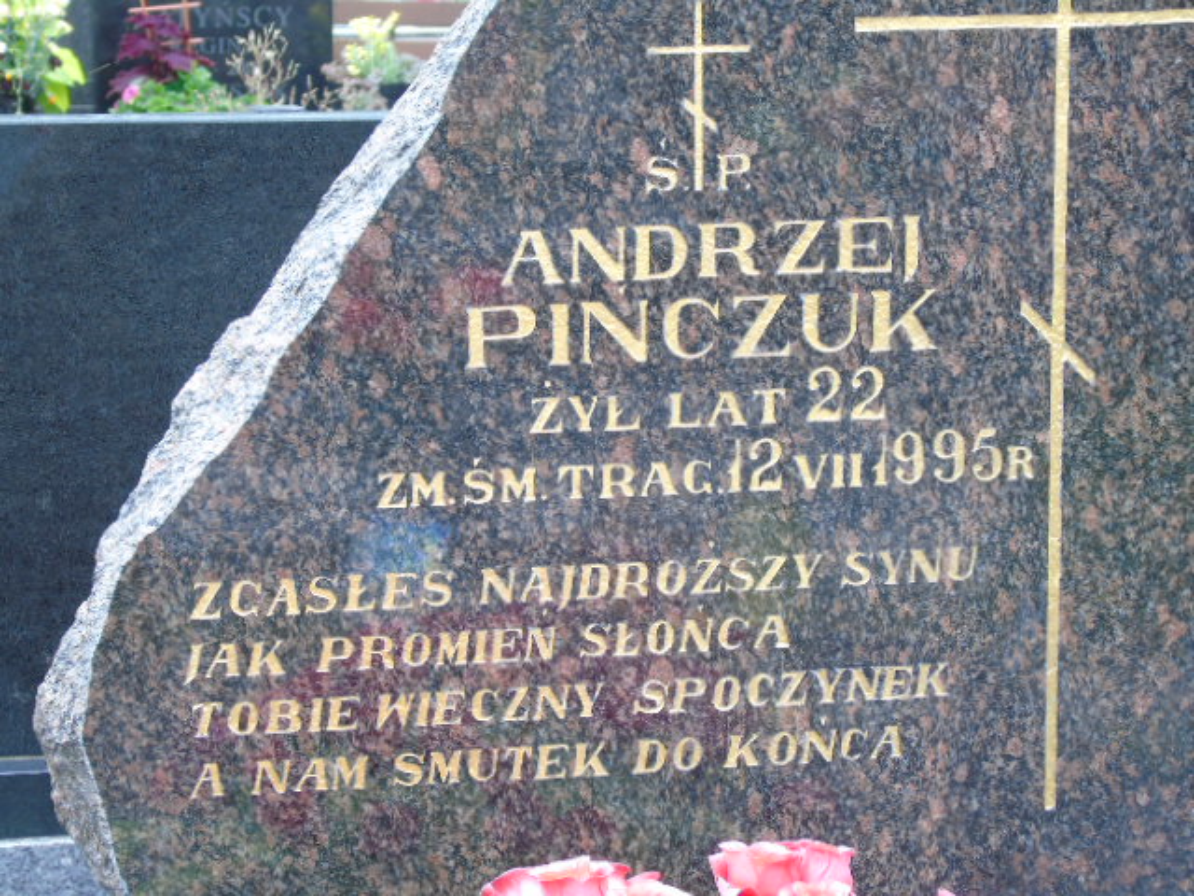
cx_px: 597
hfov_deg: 15.9
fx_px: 4277
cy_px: 448
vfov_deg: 12.0
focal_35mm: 124
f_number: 4.6
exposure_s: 1/30
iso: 100
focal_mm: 22
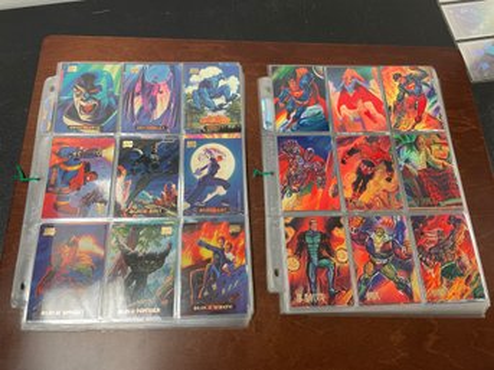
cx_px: 247
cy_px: 185
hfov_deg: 67.3
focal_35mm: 26
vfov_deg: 53.0
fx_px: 371
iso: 125
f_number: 1.6
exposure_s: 1/60
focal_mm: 4.2
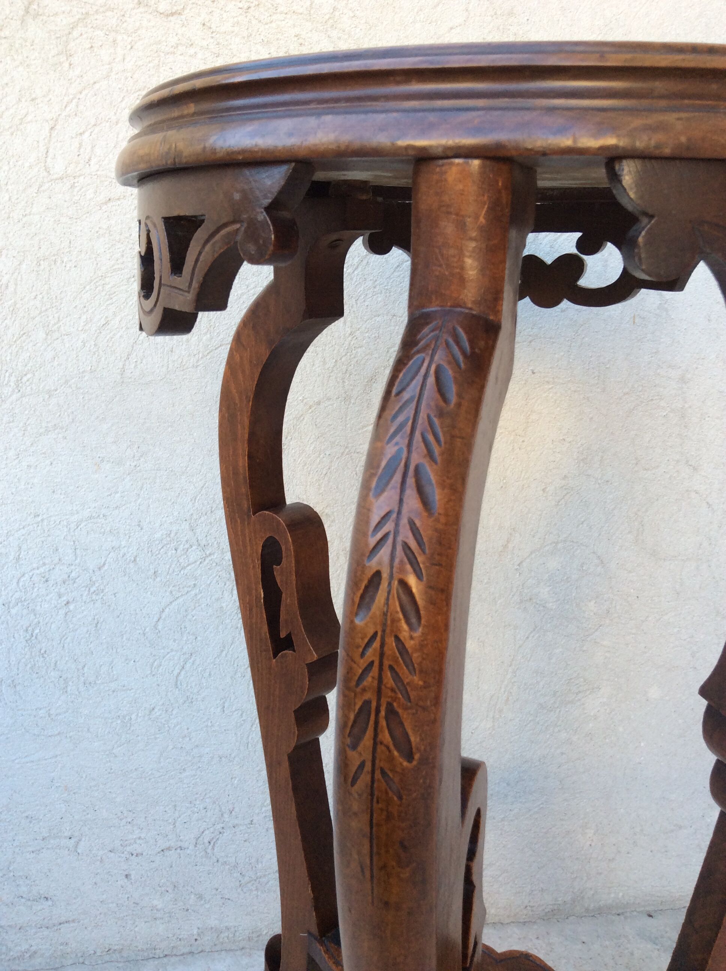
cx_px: 363
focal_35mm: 32
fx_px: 897
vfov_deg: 56.9
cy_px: 486
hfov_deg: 44.1
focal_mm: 3.3
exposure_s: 1/100
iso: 50
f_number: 2.4
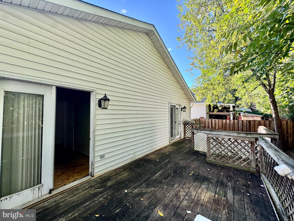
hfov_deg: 102.1
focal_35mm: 14
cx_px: 147
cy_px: 110
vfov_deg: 85.7
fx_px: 119
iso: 40
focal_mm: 2.22
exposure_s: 1/174
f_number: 2.2
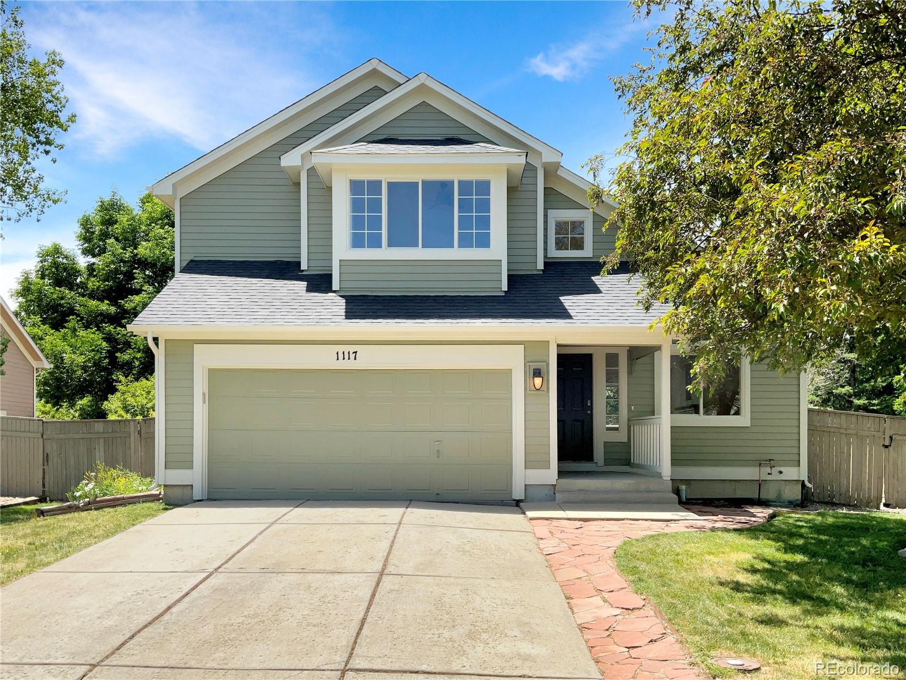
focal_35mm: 29
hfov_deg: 61.7
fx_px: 759
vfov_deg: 48.2
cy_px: 340
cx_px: 453
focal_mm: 3
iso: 16
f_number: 1.8
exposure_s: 1/1221
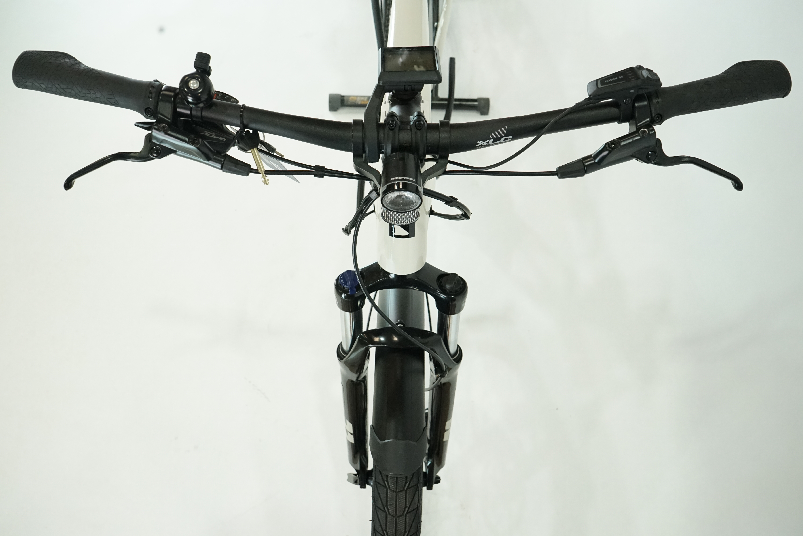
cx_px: 402
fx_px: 758
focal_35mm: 34
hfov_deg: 55.8
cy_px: 268
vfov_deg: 38.9
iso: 3200
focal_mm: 34
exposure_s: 1/200
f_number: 8
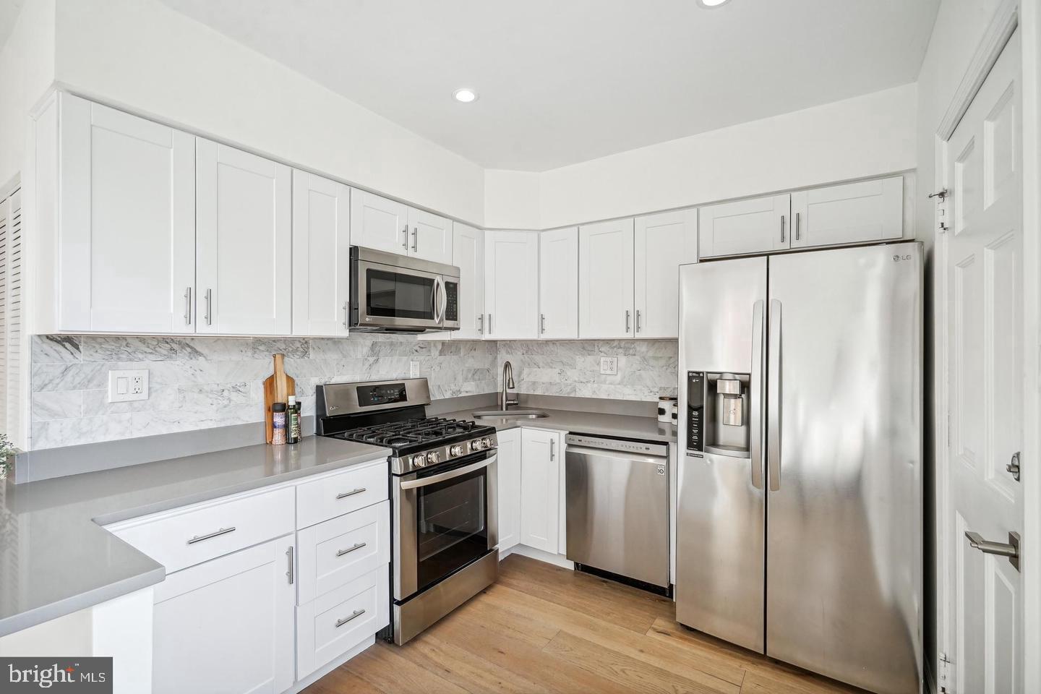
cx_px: 520
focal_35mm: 16
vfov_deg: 73.7
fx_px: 463
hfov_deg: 96.7
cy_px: 347
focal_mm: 16
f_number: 9
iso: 500
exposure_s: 1/100
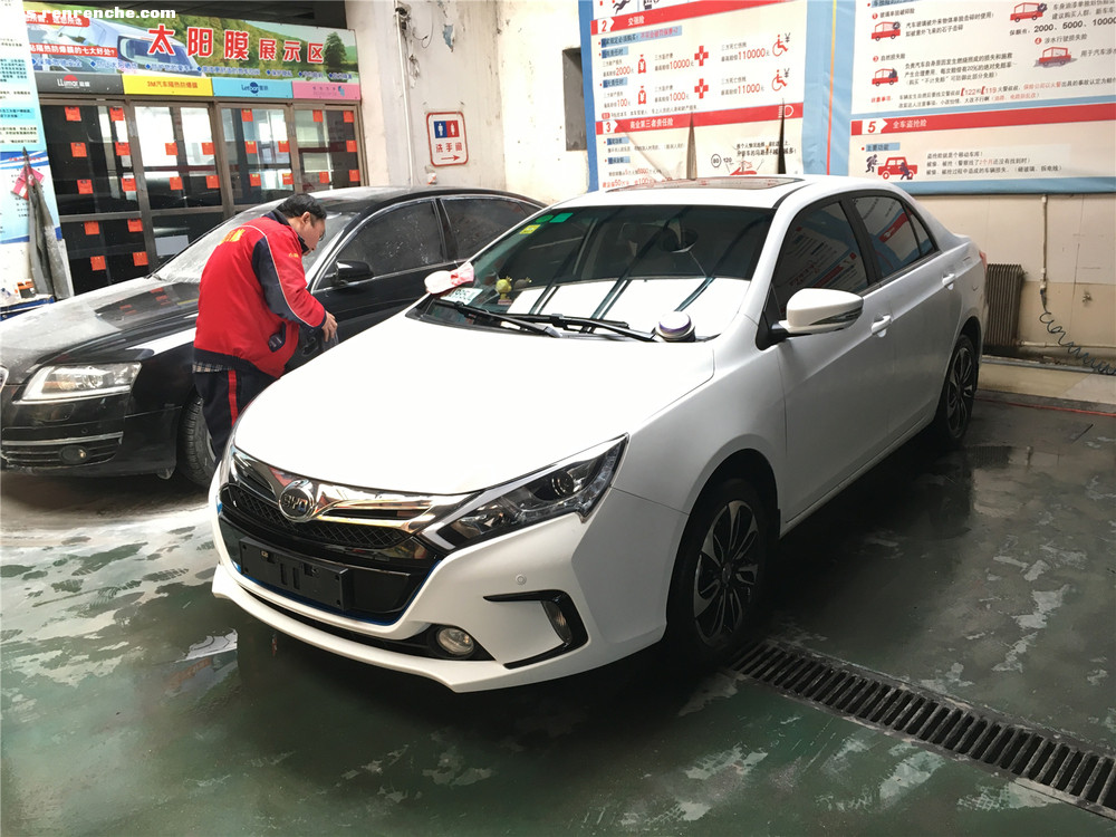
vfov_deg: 48.2
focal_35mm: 29
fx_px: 935
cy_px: 418
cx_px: 558
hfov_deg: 61.7
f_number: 2.2
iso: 80
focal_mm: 4.15
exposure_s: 1/33
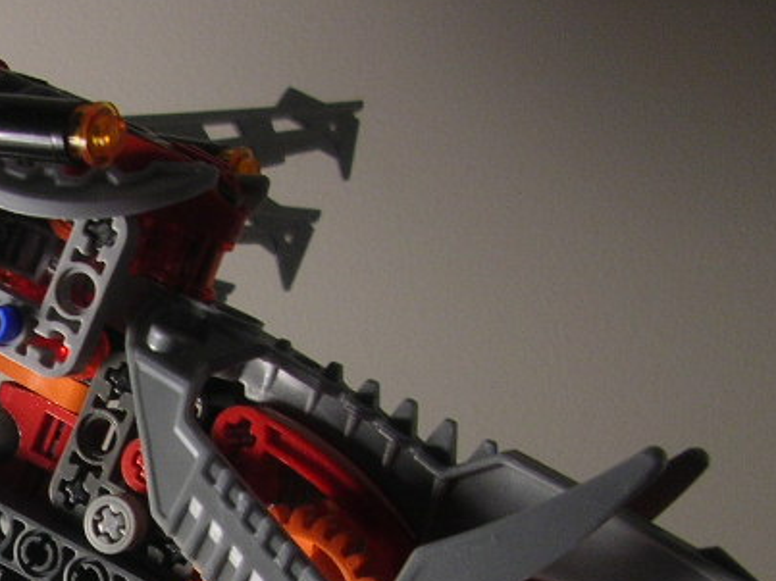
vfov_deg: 16.2
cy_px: 608
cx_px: -79
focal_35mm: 89
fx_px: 1995
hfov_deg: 20.9
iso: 50
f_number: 2.8
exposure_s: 1/40.2
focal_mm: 5.8
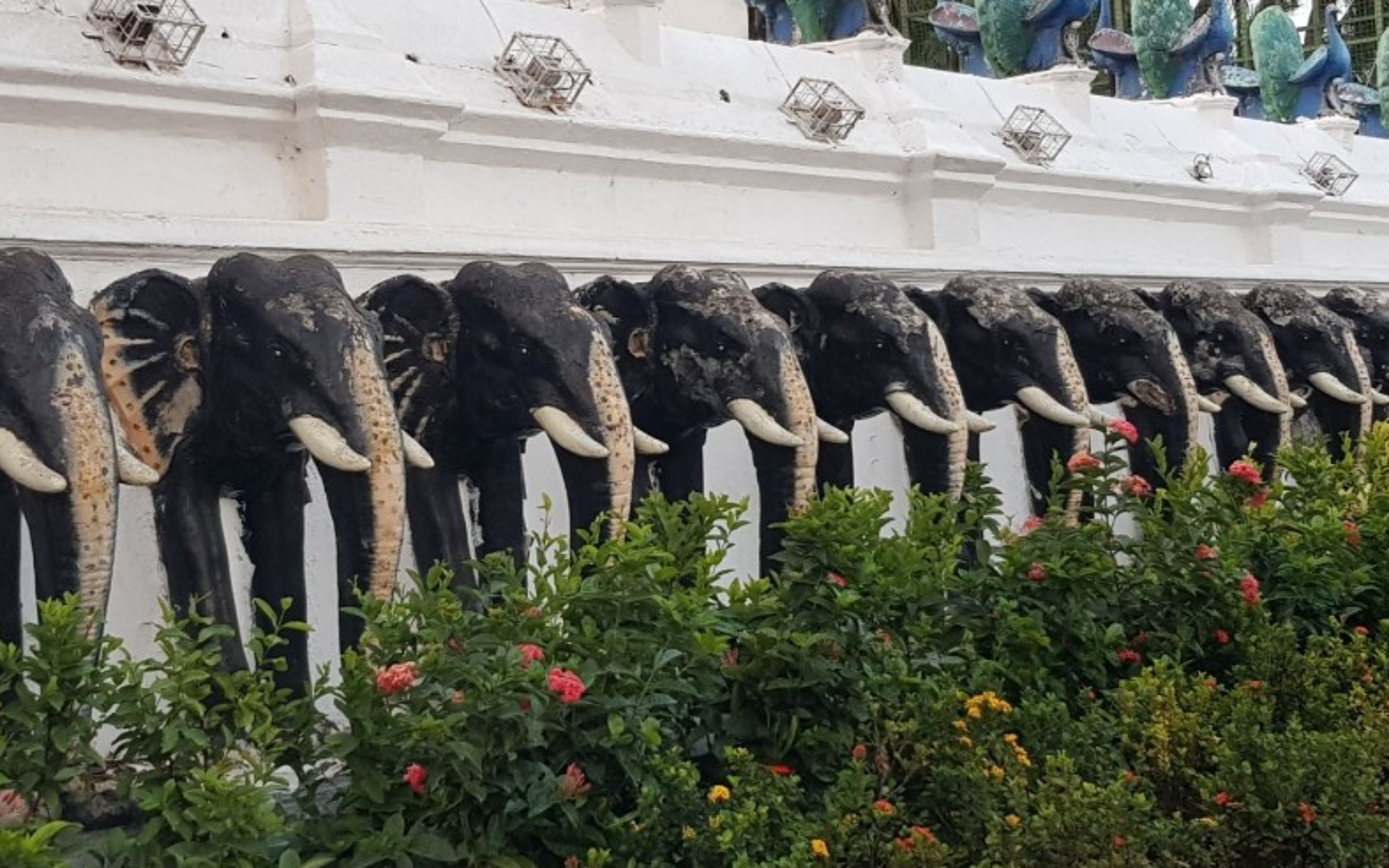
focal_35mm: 28
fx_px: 1060
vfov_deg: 44.5
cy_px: 386
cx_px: 687
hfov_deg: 66.5
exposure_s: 1/100
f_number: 1.7
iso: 125
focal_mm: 4.2
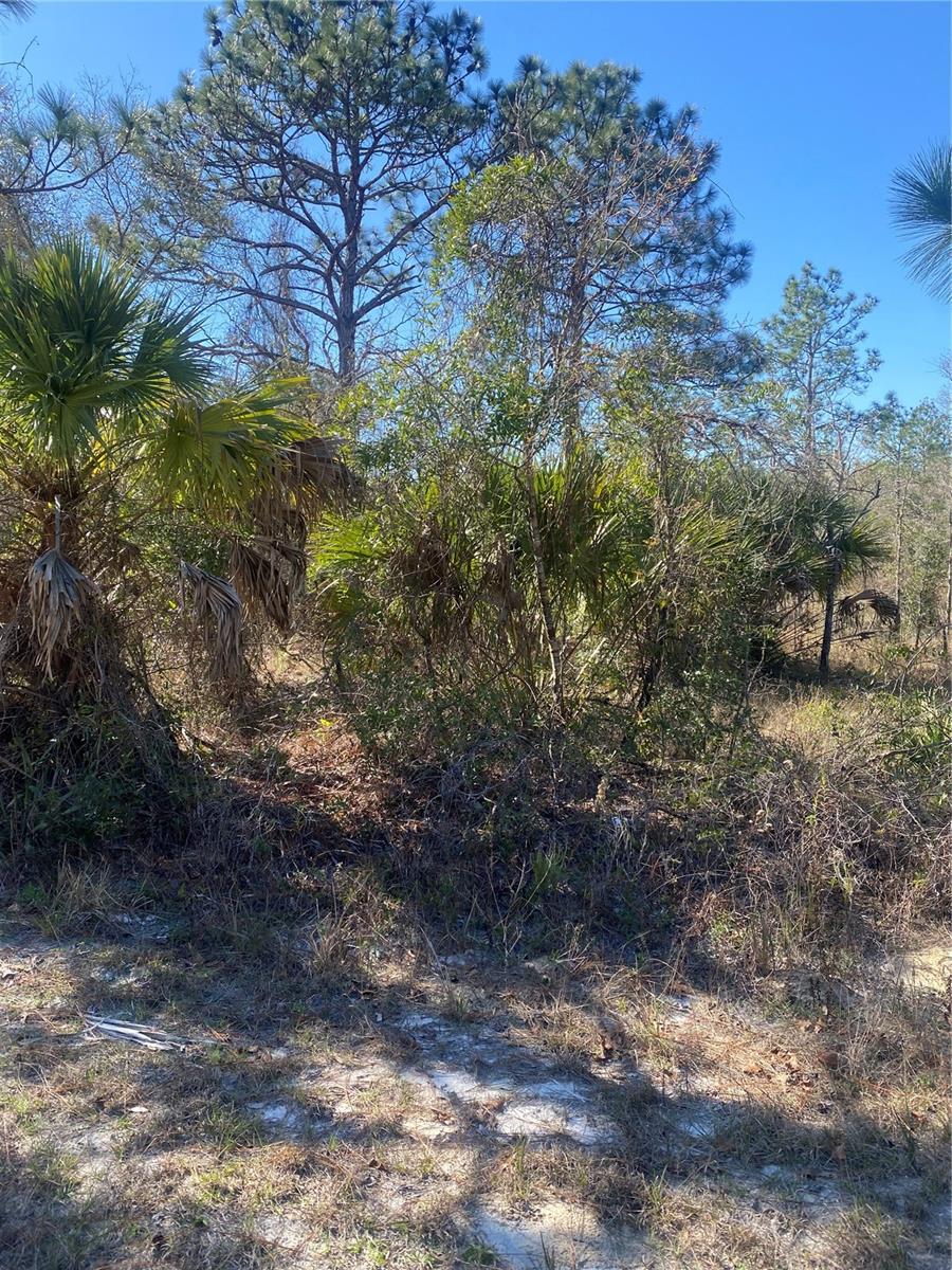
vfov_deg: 67.3
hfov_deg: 53.1
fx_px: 953
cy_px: 635
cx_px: 476
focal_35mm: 26
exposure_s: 1/912
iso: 32
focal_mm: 4.25
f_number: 1.8
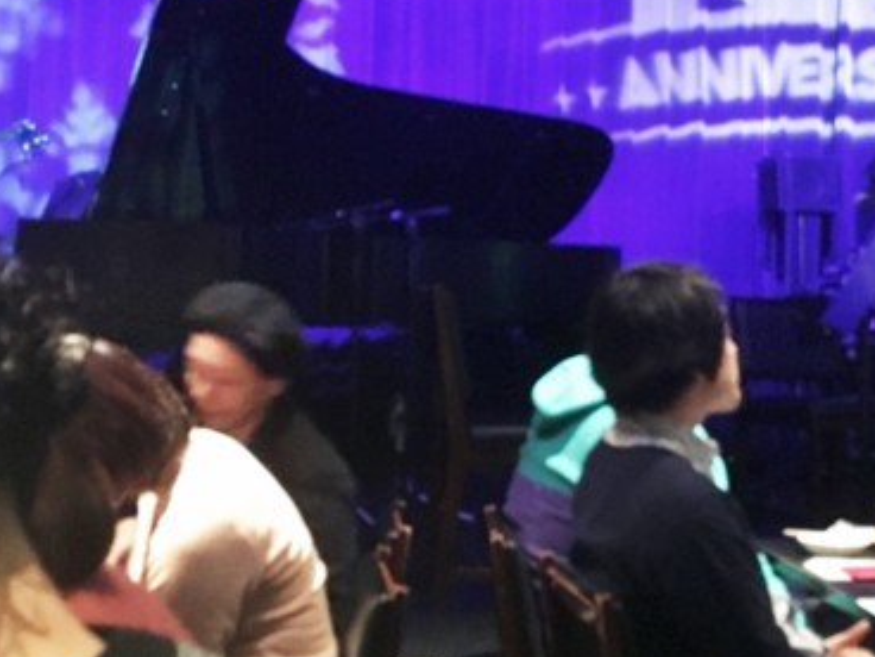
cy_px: 145
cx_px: 521
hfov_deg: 30.6
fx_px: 1592
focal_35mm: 63
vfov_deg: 23.0
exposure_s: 1/4
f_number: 2.2
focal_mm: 4.15
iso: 250
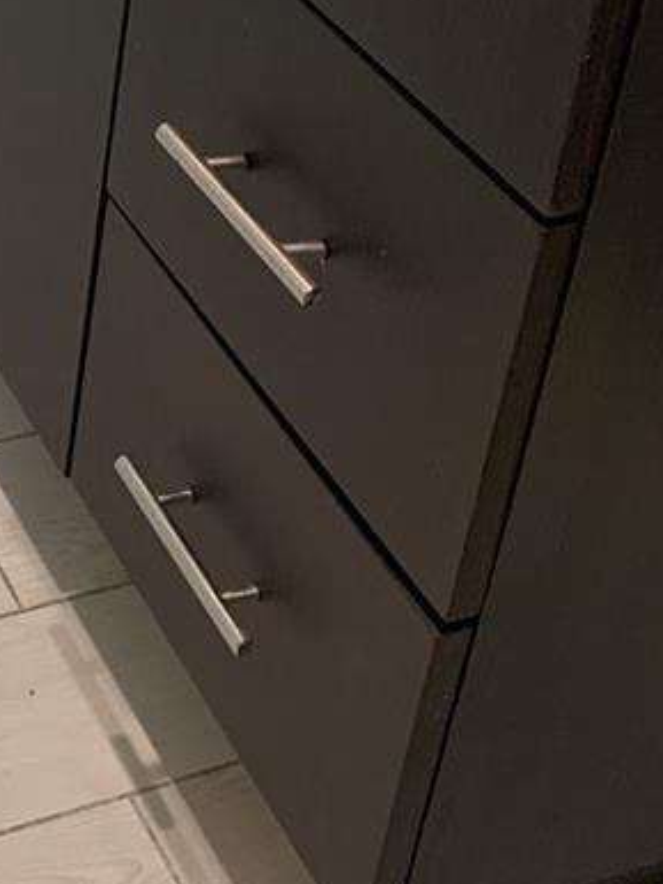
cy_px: -184
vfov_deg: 22.2
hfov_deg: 17.2
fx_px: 2067
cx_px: -195
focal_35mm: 81
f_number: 1.8
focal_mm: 4.25
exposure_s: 1/60
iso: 80
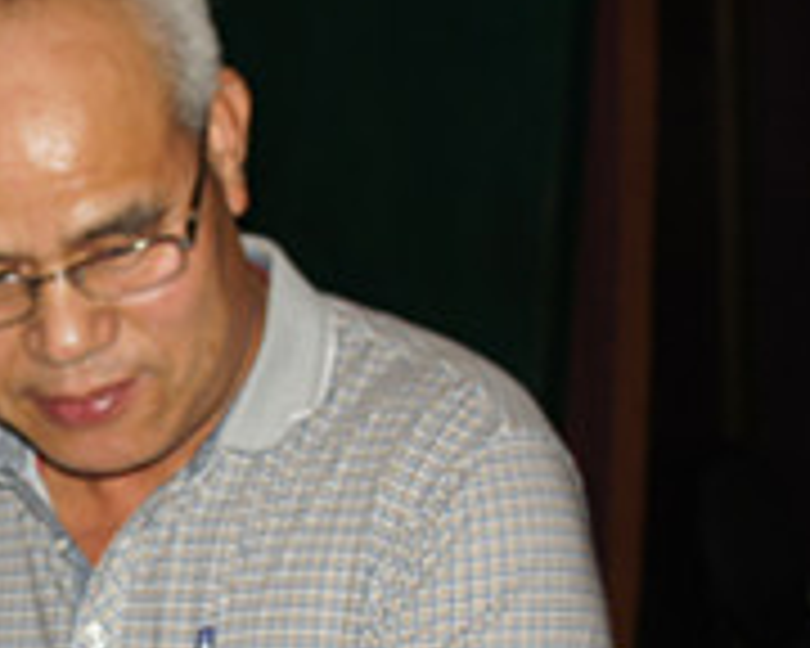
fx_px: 3069
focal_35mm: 128
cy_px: 608
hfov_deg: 14.9
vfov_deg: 12.0
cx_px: 76
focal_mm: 21
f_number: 4
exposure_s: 1/60
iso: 200
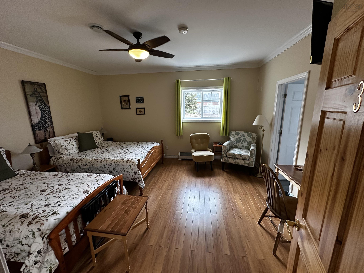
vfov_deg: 85.7
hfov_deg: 102.1
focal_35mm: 14
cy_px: 136
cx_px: 182
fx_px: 147
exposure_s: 1/120
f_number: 2.2
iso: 250
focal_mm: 2.22
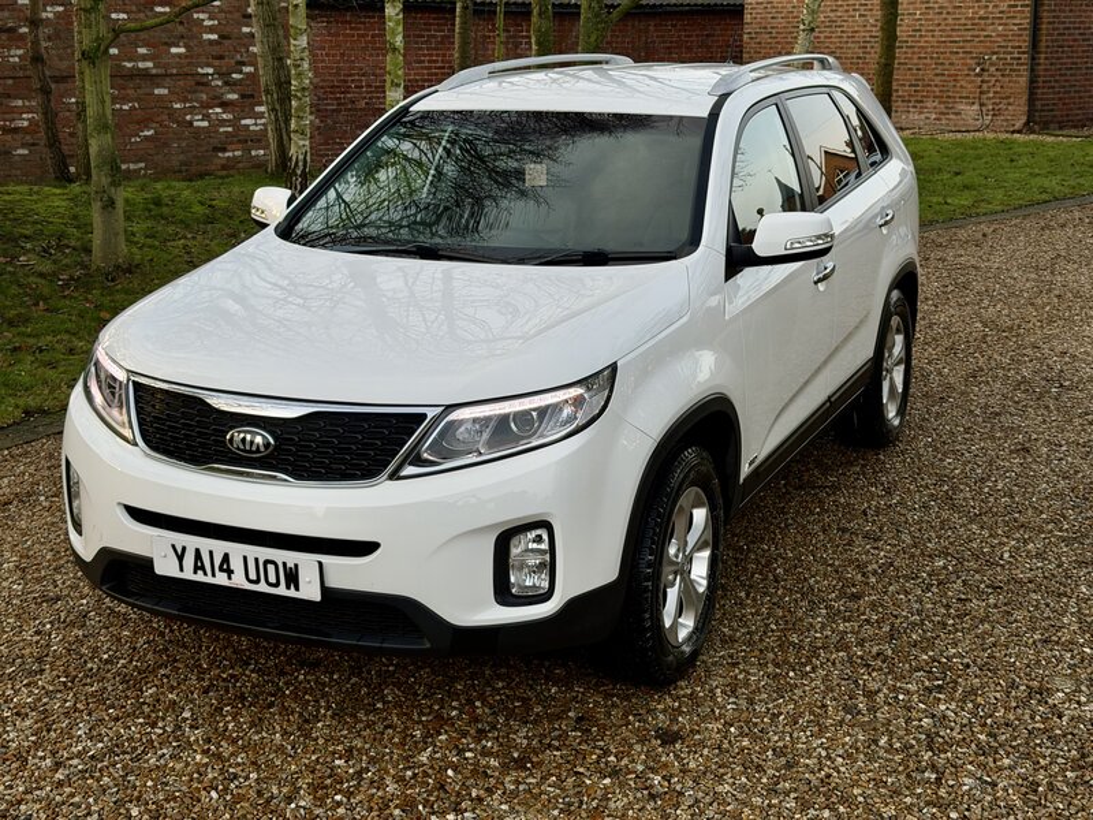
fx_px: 1516
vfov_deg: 30.3
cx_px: 546
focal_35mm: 48
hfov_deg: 39.7
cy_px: 410
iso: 64
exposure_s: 1/553
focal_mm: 6.76
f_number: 1.78
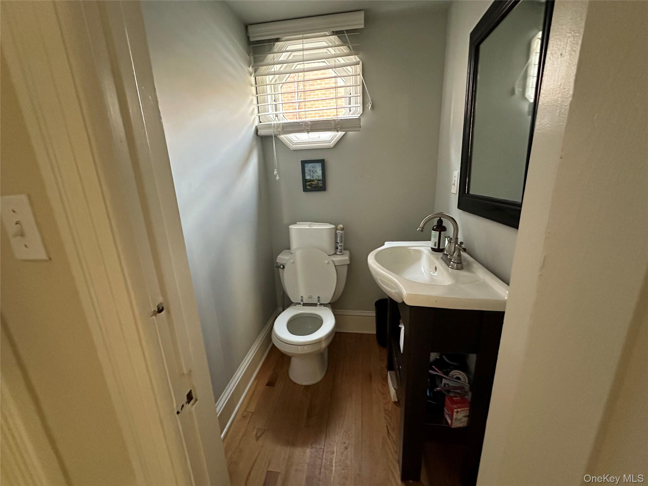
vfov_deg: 85.7
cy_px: 243
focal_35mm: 14
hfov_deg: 102.1
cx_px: 324
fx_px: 262
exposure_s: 1/60
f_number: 2.2
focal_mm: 2.22
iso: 800
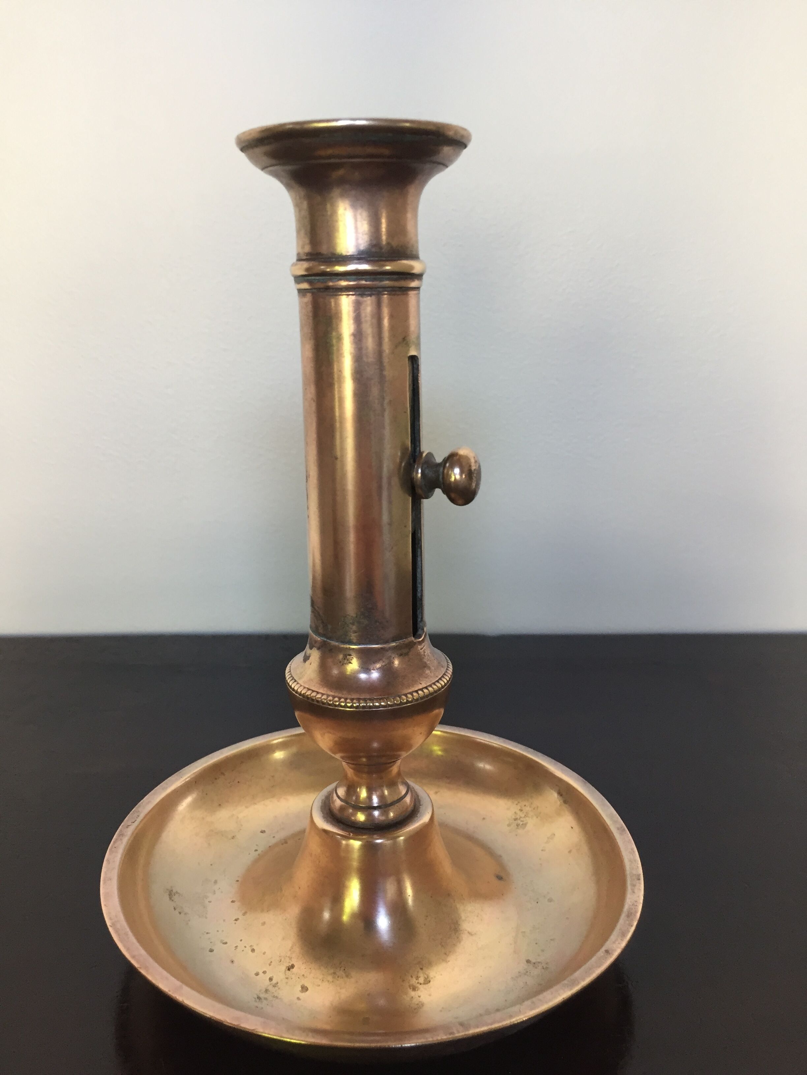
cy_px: 538
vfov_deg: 61.7
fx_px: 901
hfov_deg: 48.2
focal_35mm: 29
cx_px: 404
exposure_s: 1/33
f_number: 2.2
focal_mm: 4.15
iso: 125
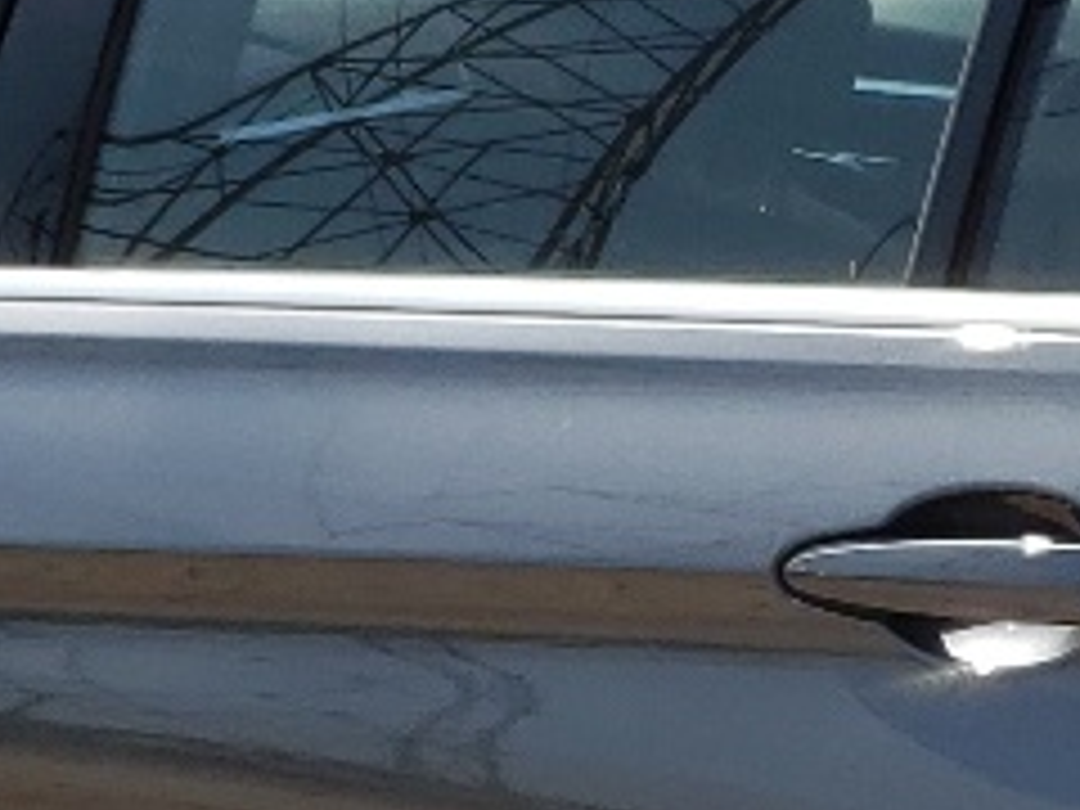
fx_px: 5398
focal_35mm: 173
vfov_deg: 8.5
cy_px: 900
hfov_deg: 11.2
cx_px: 1251
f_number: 1.5
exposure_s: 1/3333
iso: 50
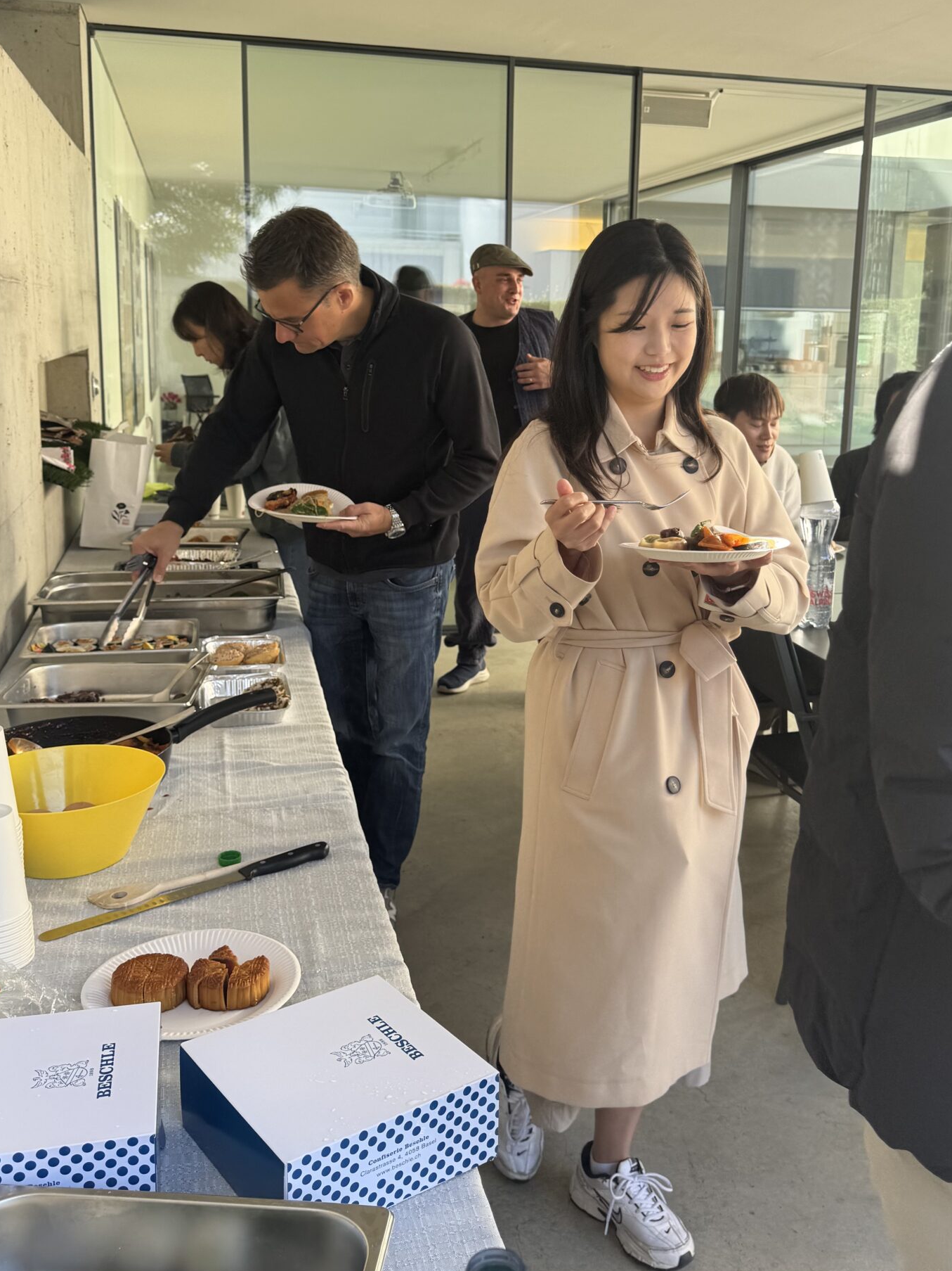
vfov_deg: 53.7
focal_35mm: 34
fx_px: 1247
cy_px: 537
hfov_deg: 41.7
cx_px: 547
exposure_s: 1/428
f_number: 1.78
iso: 80
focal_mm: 6.76
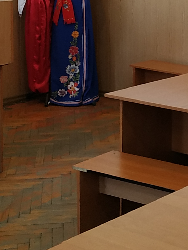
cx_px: 223
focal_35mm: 98
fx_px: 710
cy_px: 20
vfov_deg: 19.6
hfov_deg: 14.6
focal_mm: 3.94
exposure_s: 1/25
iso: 250
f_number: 1.9
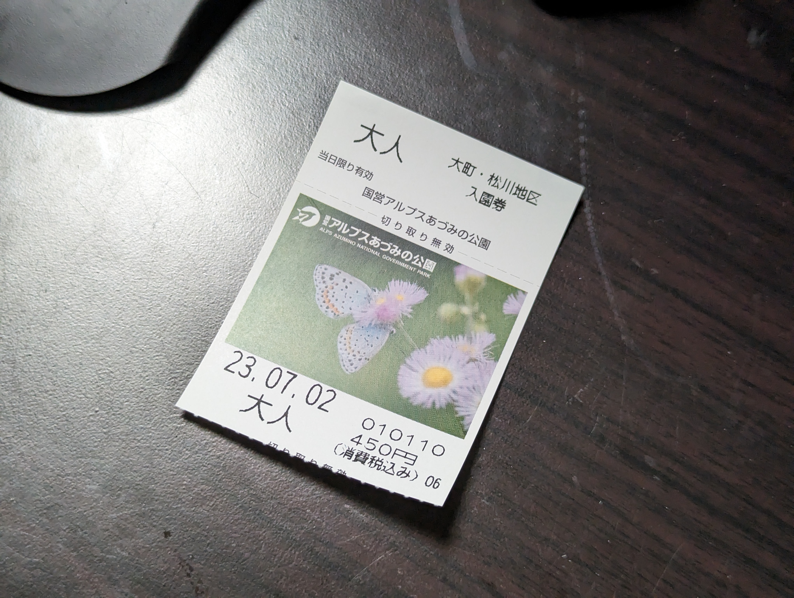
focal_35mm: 48
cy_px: 299
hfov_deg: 39.6
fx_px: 1103
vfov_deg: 30.3
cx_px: 397
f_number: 1.85
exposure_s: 1/46.8
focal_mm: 6.81
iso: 388
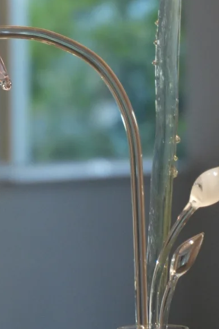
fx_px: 1905
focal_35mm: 209
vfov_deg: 9.7
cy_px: -62
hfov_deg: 6.5
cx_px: -26
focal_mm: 50
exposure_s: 1/160
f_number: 5.6
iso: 1600
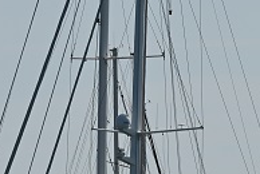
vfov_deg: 1.4
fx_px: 7067
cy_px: 185
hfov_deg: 2.1
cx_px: -25
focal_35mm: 977
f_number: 6.3
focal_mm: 200
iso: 100
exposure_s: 1/1250
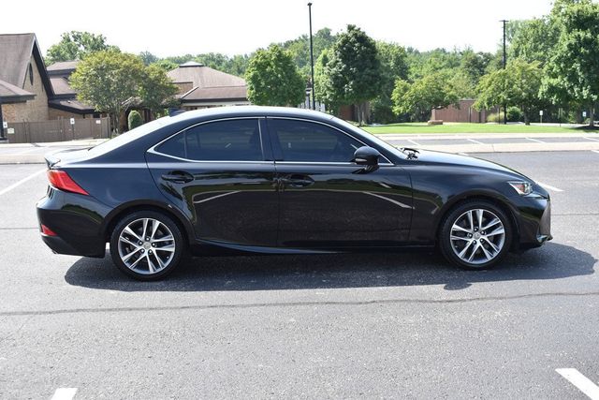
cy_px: 200
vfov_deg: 26.5
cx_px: 300
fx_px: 849
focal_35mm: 51
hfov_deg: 38.9
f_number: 6.3
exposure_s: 1/250
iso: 200
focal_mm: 34
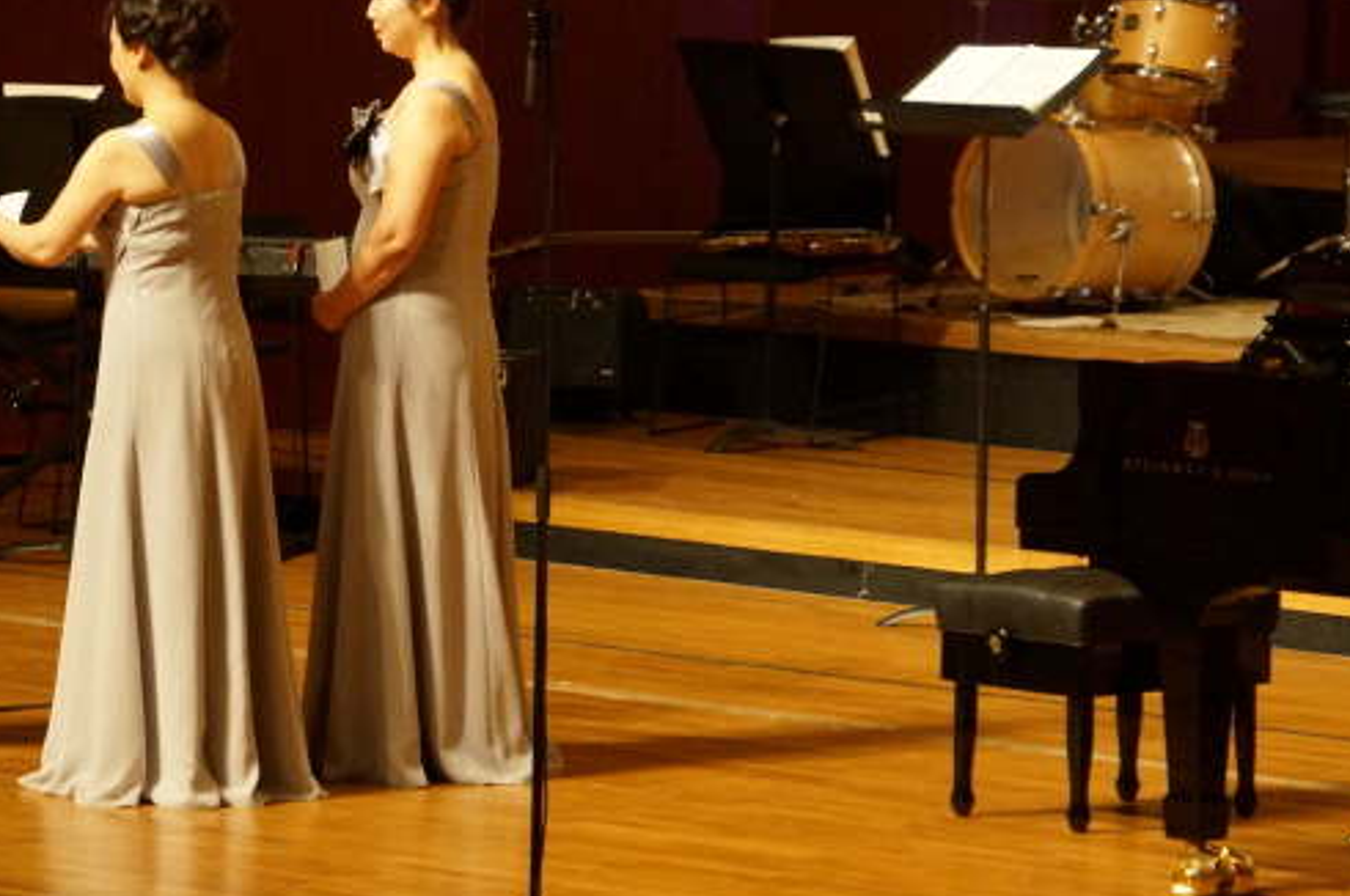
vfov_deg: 4.4
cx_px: 412
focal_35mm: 312
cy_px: 408
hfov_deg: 6.6
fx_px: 11684
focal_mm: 146
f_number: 6.3
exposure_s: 1/100
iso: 3200
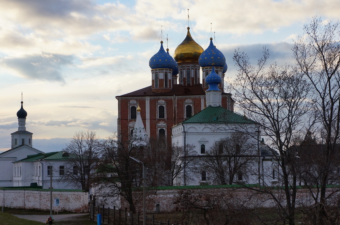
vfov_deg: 16.8
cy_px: 112
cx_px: 170
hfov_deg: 25.1
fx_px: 763
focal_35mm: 81
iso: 400
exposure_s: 1/500
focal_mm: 54
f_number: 9
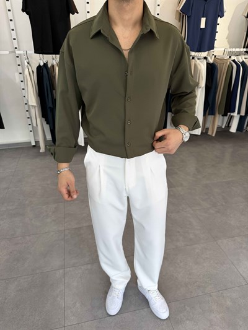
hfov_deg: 56.8
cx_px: 124
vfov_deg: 71.6
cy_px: 165
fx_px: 229
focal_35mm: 24
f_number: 1.78
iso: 64
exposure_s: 1/297
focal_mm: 6.76
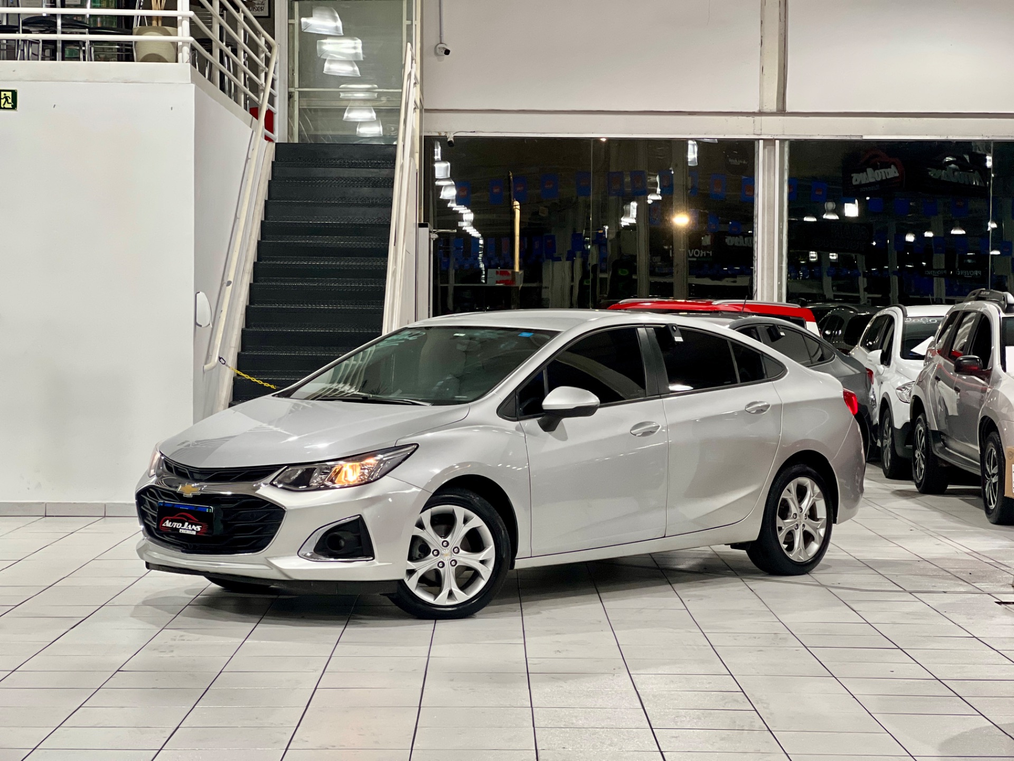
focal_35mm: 77
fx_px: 2256
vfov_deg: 19.1
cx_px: 507
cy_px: 380
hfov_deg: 25.3
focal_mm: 9
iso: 320
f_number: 2.8
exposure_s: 1/40
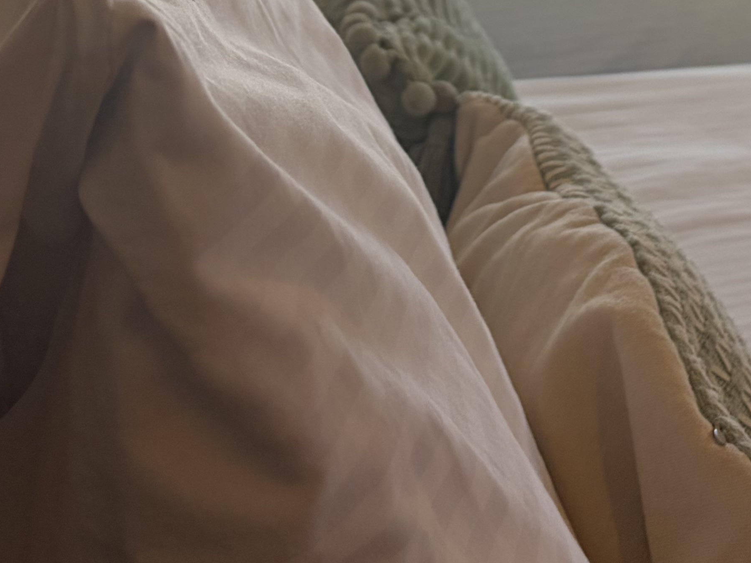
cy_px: -169
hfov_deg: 23.2
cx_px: 600
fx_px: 1801
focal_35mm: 83
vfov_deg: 16.8
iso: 160
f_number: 1.6
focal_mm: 5.96
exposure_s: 1/120
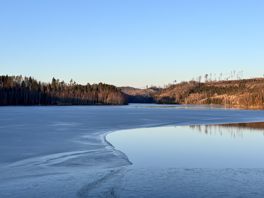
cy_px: 99
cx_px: 132
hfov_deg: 39.7
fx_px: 366
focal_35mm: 48
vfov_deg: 30.3
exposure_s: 1/1490
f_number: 1.78
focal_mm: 6.86
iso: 64
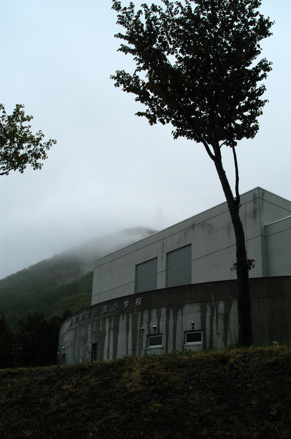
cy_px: 220
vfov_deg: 46.5
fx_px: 511
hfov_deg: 31.8
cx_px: 146
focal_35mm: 42
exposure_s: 1/500
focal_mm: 28
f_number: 11
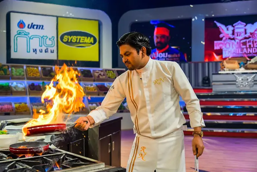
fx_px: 286
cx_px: 128
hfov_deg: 48.5
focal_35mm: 40
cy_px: 86
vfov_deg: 33.4
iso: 500
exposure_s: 1/250
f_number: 4
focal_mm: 40
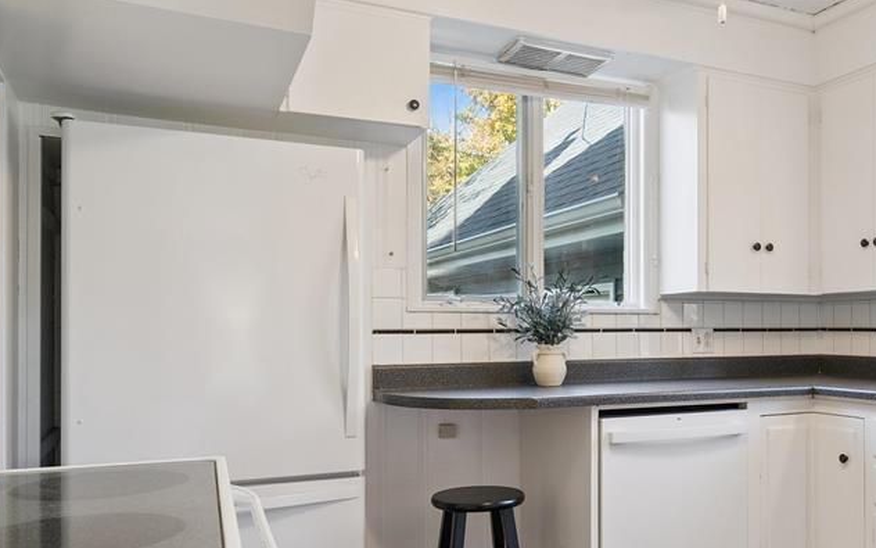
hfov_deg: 56.5
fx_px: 788
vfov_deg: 38.2
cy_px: 321
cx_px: 604
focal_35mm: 33
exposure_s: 1/15
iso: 400
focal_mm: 16
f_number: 9
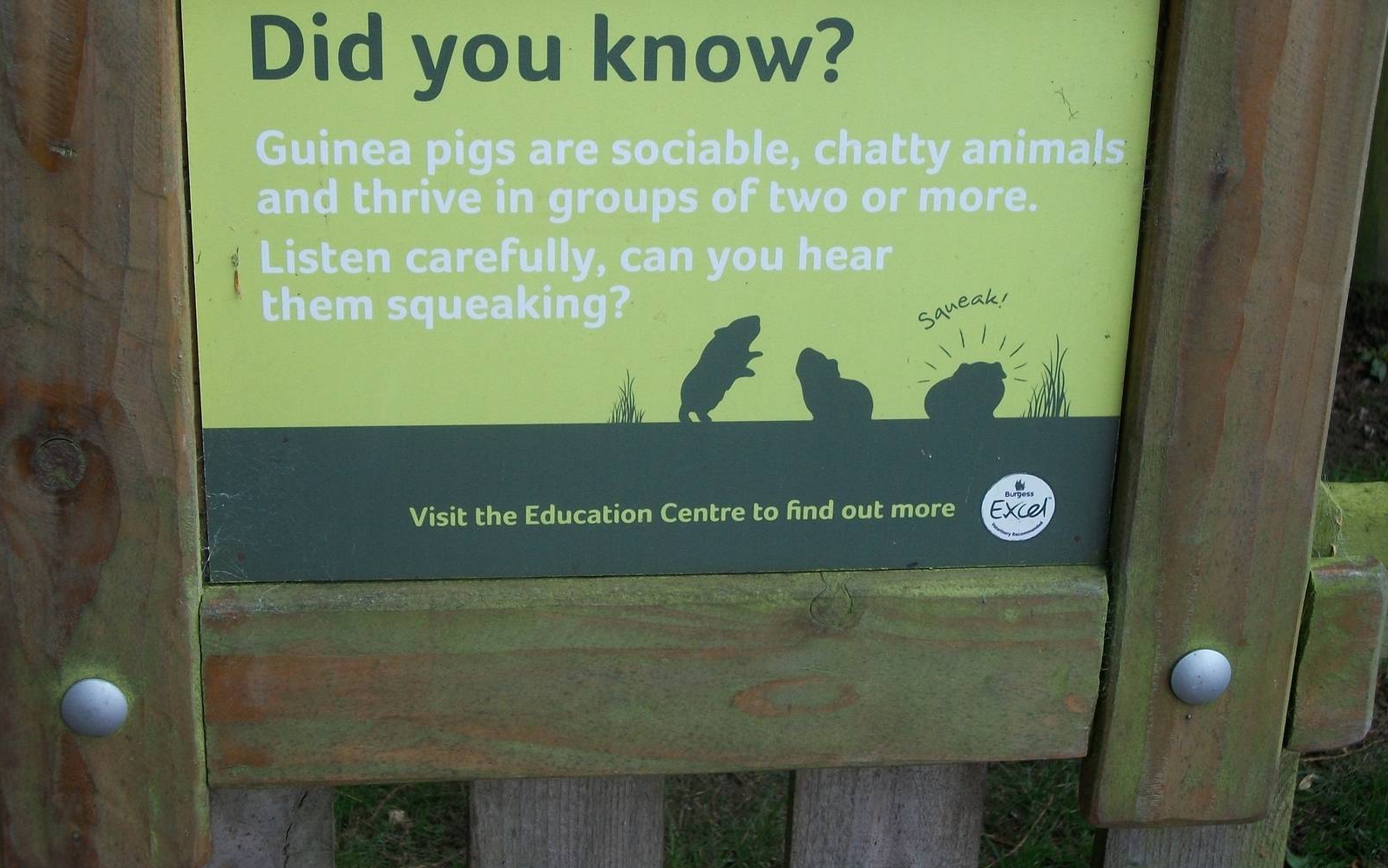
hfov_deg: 31.1
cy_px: 370
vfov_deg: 19.7
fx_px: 2497
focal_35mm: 66
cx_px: 694
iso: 80
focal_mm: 11
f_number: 4.1
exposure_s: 1/125
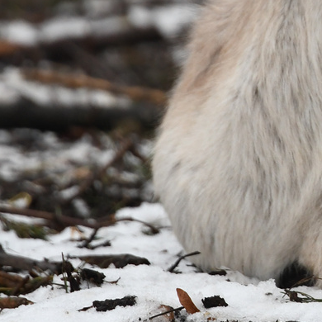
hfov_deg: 1.7
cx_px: 533
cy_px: -7
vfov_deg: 1.7
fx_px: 11156
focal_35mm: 1060
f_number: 2.8
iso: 800
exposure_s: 1/160
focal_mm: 200
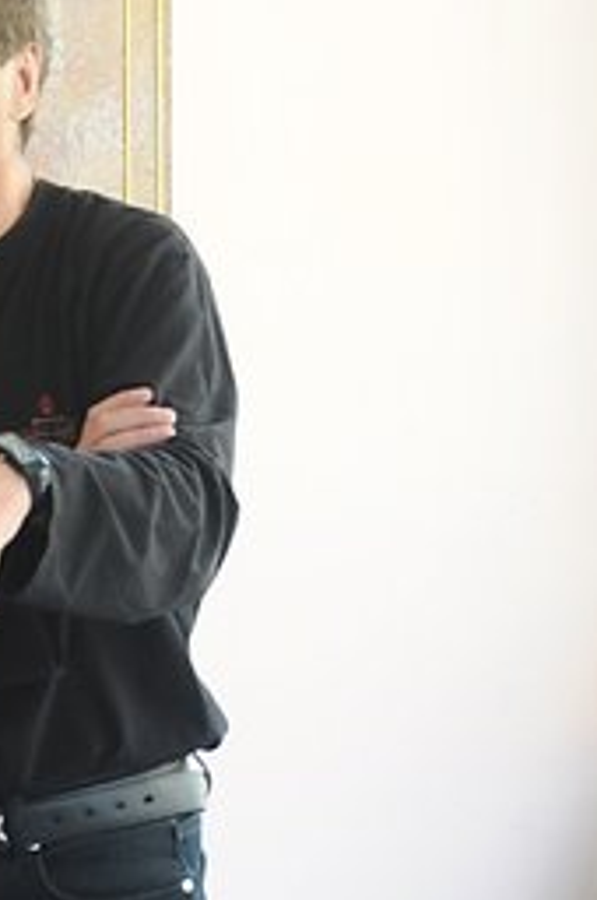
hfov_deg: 5.5
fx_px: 6135
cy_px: 703
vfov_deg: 8.4
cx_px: -84
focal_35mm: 246
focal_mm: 70
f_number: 6.3
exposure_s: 1/25
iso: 500
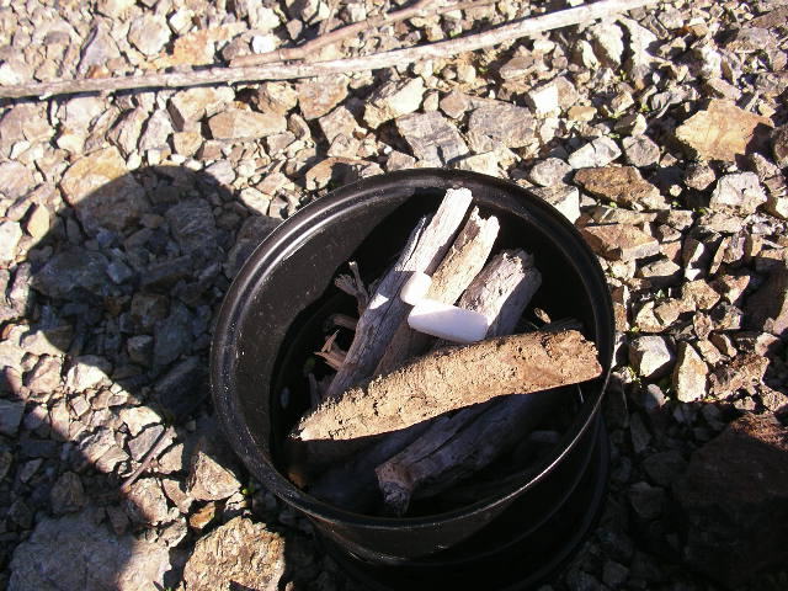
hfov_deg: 50.1
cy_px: 296
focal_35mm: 37
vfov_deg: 38.7
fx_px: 842
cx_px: 394
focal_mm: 5.7
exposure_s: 1/320
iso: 50
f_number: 2.8
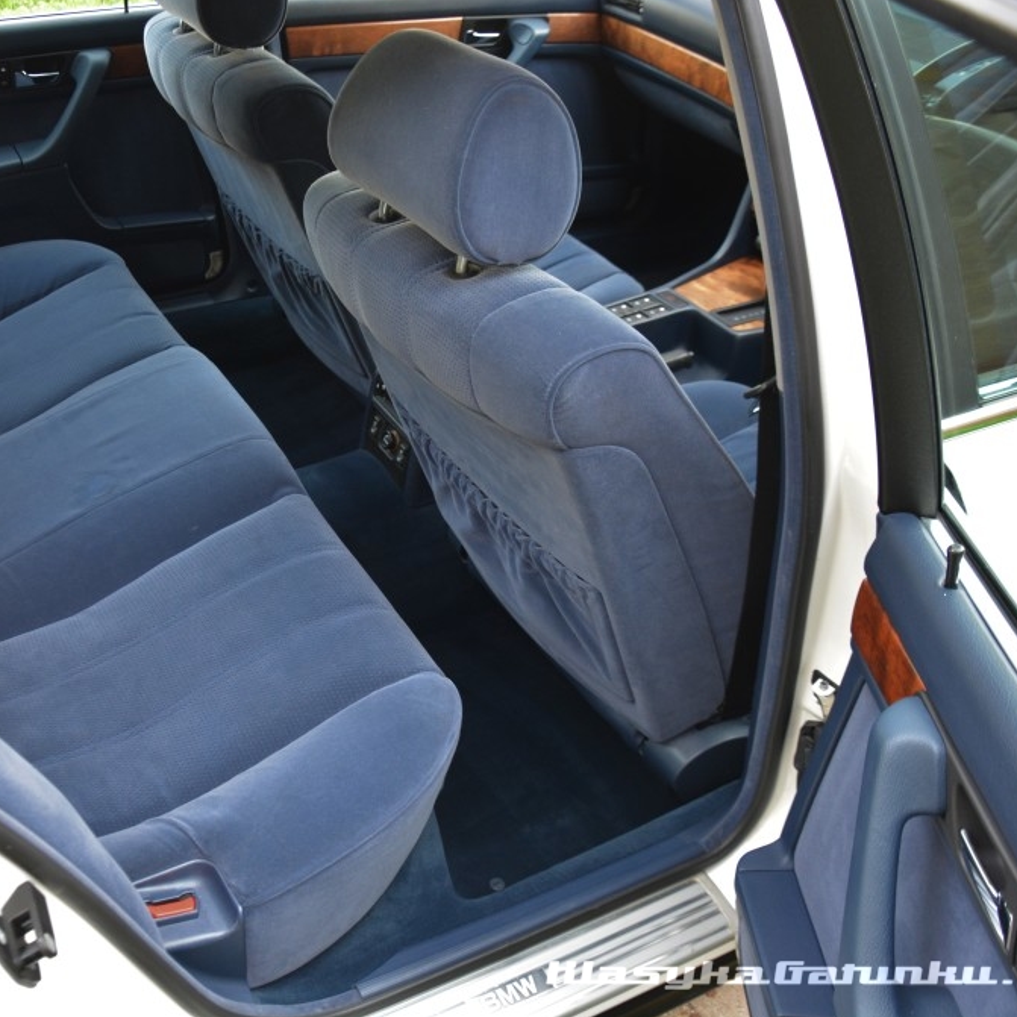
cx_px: 311
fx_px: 1163
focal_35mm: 35
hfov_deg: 46.2
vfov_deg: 47.2
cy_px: 502
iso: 800
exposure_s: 1/60
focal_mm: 18
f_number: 4
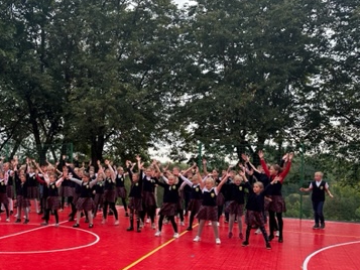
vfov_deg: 33.4
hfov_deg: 41.6
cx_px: 63
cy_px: 170
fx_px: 447
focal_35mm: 43
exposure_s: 1/989
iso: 80
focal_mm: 6.86
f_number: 1.78
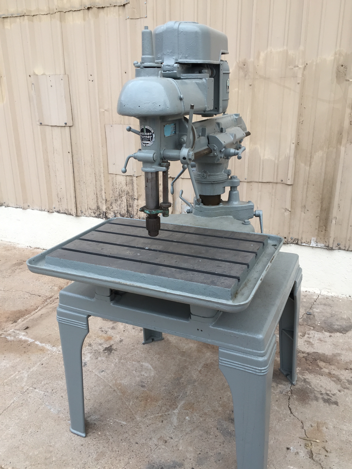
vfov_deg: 61.7
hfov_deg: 48.2
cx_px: 176
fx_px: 393
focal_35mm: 29
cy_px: 234
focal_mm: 4.15
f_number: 2.2
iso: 50
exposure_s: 1/120
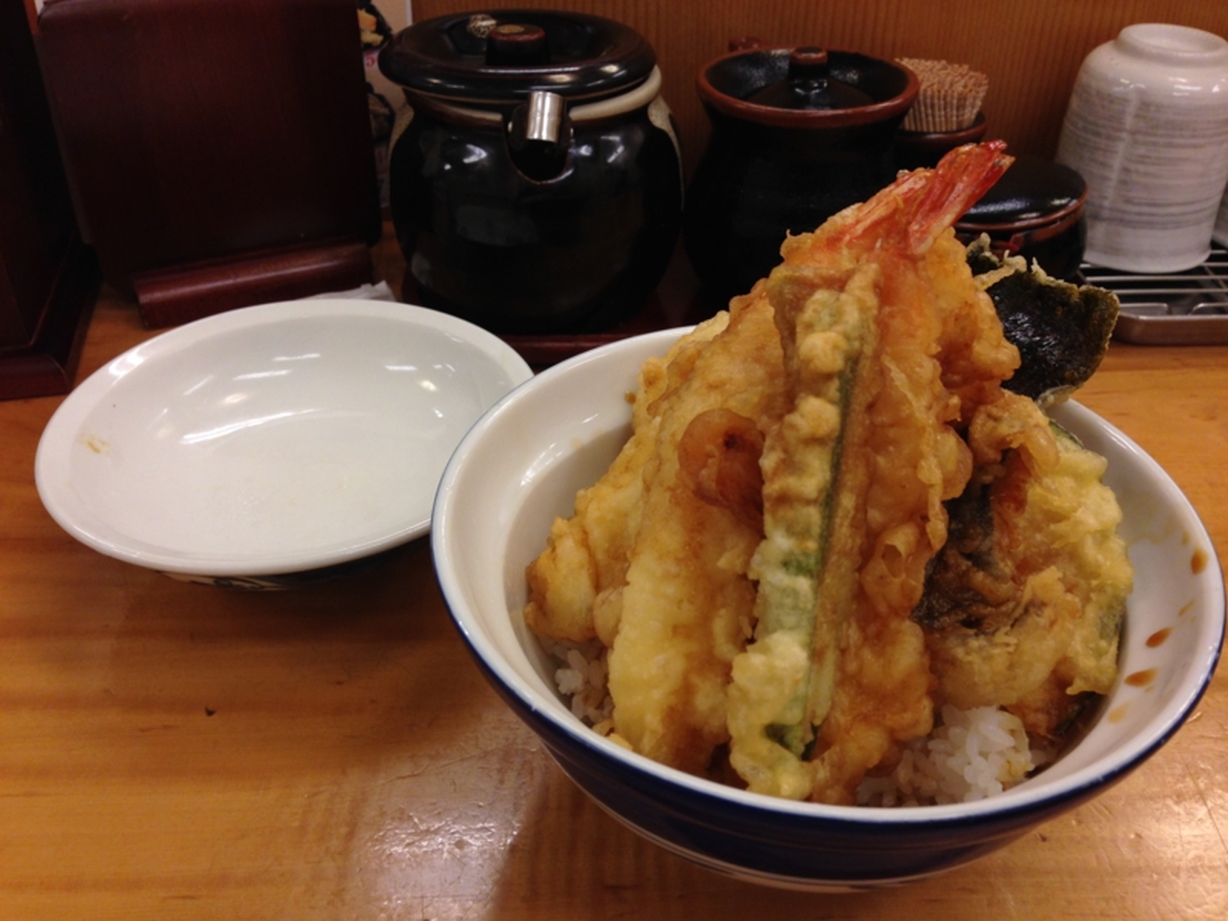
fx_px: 1171
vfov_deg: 42.9
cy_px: 460
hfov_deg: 55.4
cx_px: 614
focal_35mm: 33
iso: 64
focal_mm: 4.12
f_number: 2.4
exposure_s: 1/60
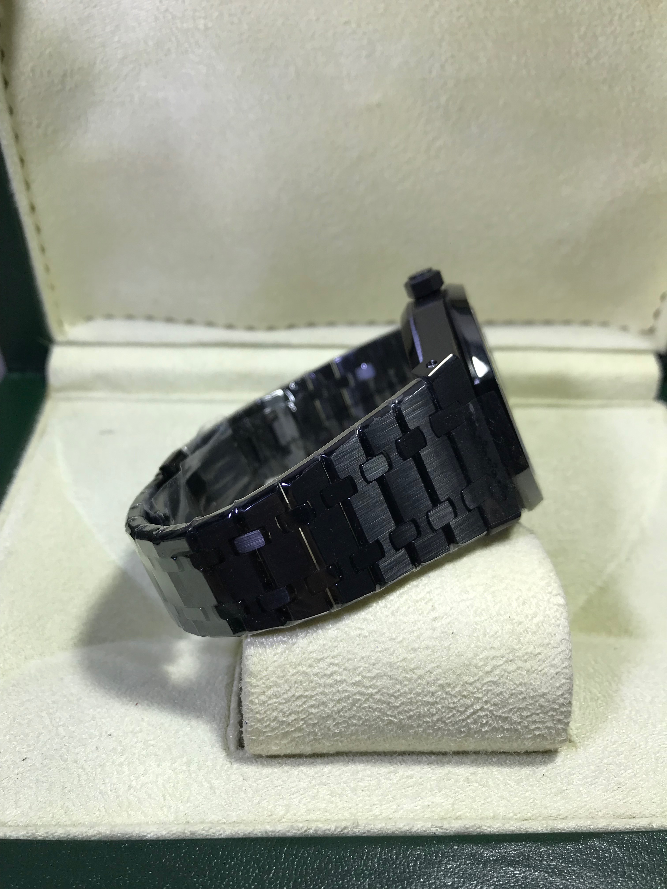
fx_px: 719
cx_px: 334
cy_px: 444
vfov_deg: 63.4
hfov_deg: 49.7
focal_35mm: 28
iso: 20
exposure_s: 1/106
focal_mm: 3.99
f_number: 1.8
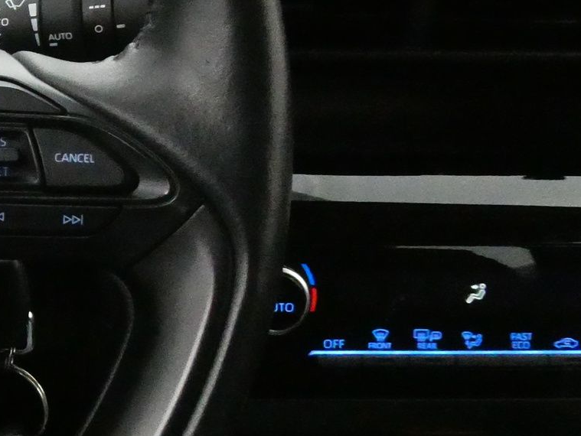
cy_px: 141
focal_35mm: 79
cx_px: -374
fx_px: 1327
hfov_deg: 20.0
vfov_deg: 18.6
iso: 1600
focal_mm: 4.3
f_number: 3.3
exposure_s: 1/40
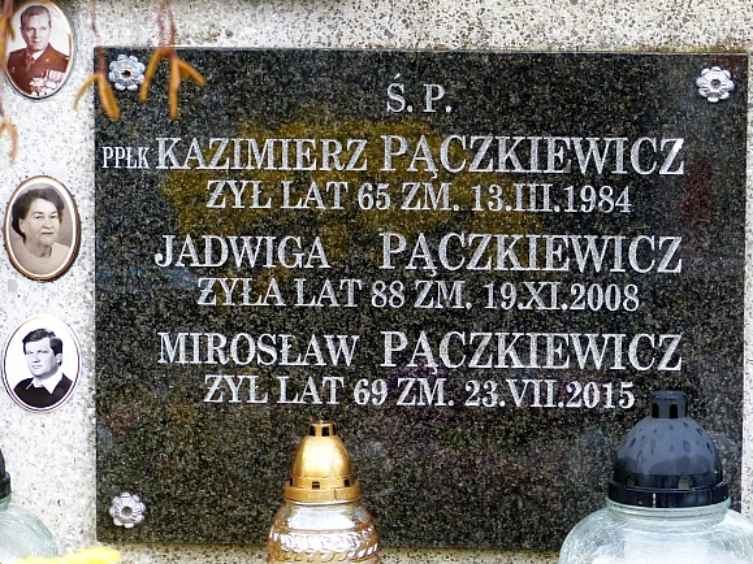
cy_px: 270
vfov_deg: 9.4
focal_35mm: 157
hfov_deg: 12.6
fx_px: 3415
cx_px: 390
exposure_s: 1/60
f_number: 2.8
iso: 400
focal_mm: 25.6
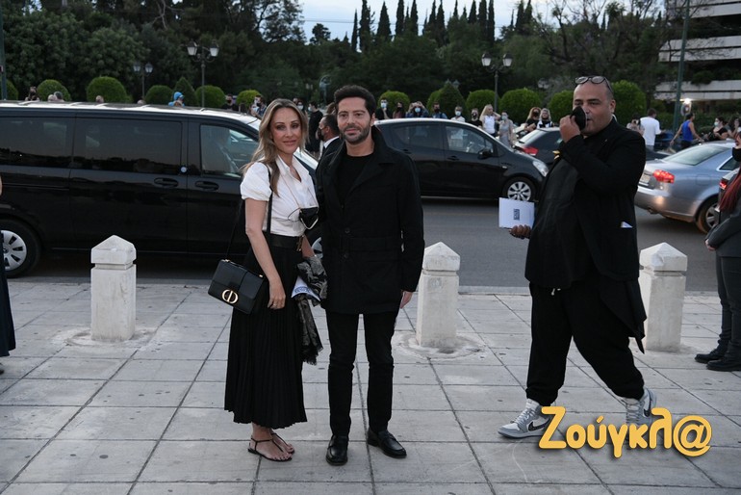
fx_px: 824
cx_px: 370
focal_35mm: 40
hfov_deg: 48.4
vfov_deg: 33.4
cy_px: 248
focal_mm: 40
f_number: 4.5
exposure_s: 1/200
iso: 2800
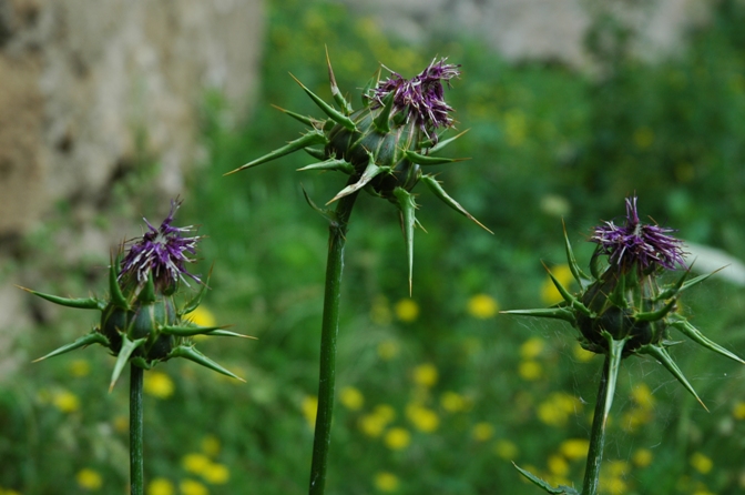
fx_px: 1488
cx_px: 372
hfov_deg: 28.1
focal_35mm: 72
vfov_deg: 18.9
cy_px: 248
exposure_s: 1/125
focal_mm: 48
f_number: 5.6
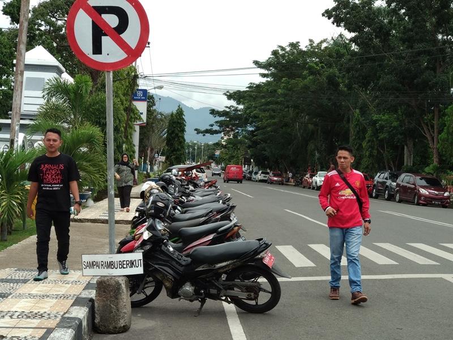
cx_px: 226
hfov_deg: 36.8
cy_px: 170
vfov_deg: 28.0
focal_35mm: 52
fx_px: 680
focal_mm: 5.99
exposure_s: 1/499
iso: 100
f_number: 2.6
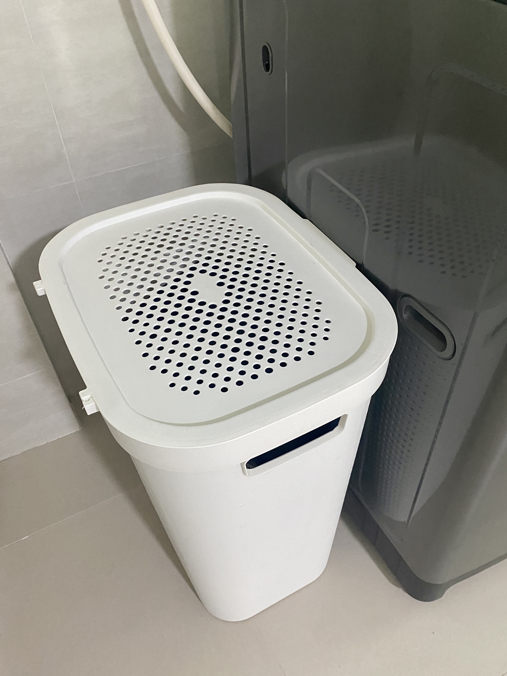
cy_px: 338
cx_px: 254
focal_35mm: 26
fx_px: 508
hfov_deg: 53.1
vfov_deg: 67.3
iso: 320
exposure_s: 1/60
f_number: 1.8
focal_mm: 4.25
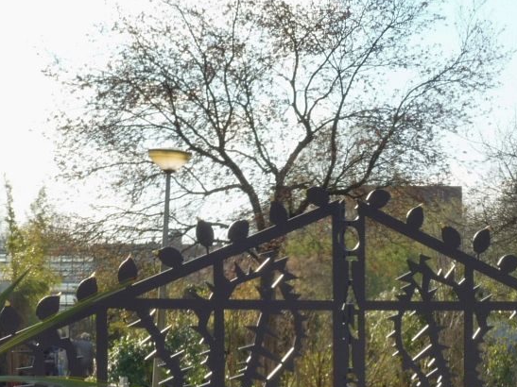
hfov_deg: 15.0
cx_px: 346
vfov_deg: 11.2
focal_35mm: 131
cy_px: 352
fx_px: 1956
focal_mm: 12.5
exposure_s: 1/160
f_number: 6.3
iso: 100
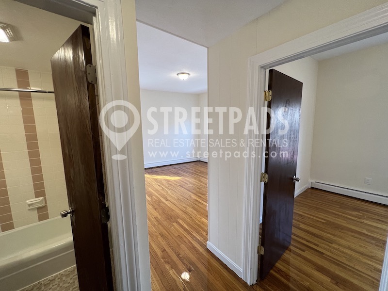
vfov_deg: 89.9
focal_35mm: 13
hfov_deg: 106.2
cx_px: 194
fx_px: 146
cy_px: 146
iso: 80
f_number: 1.8
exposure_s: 1/120
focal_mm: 1.57
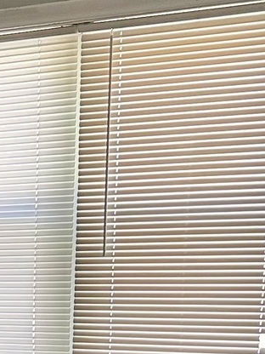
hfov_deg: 10.9
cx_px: -75
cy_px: 620
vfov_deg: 13.4
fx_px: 1358
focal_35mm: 133
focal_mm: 6.86
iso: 200
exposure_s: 1/60
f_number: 1.78
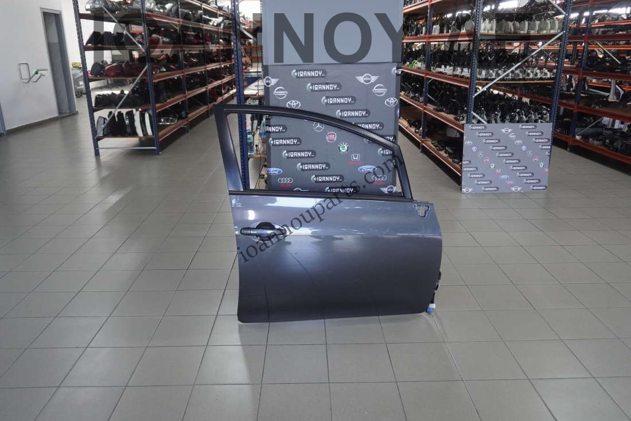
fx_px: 499
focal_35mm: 28
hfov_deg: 64.6
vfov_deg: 45.7
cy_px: 210
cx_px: 316
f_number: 4
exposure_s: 1/160
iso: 2000
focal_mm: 19
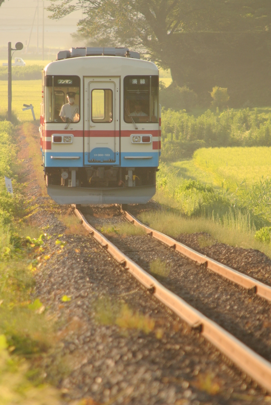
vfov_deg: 2.5
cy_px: 202
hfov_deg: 1.7
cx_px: 136
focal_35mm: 810
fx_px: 9124
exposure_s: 1/250
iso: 200
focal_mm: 300
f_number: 5.6
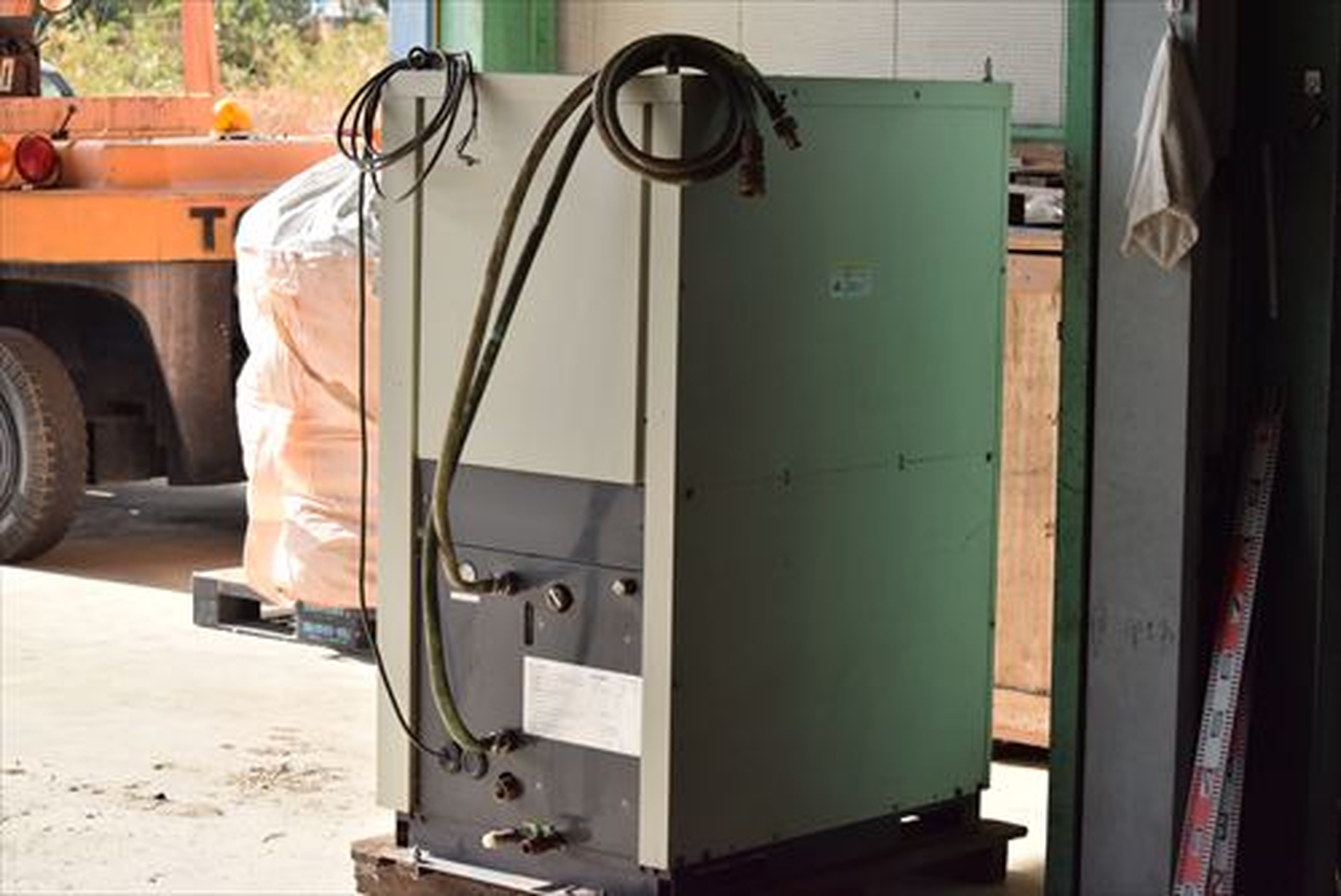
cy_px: 448
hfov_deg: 24.6
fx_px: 3075
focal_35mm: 82
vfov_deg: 16.6
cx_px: 670
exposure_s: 1/2000
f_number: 6.3
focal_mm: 55
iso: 1250
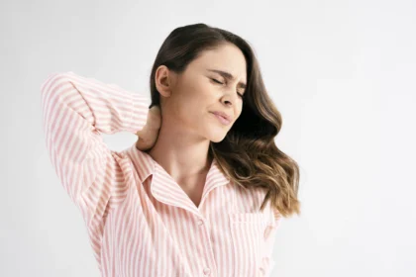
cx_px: 208
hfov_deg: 39.6
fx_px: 578
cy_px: 138
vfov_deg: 27.0
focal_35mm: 50
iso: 125
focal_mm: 50
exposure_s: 1/125
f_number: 3.5
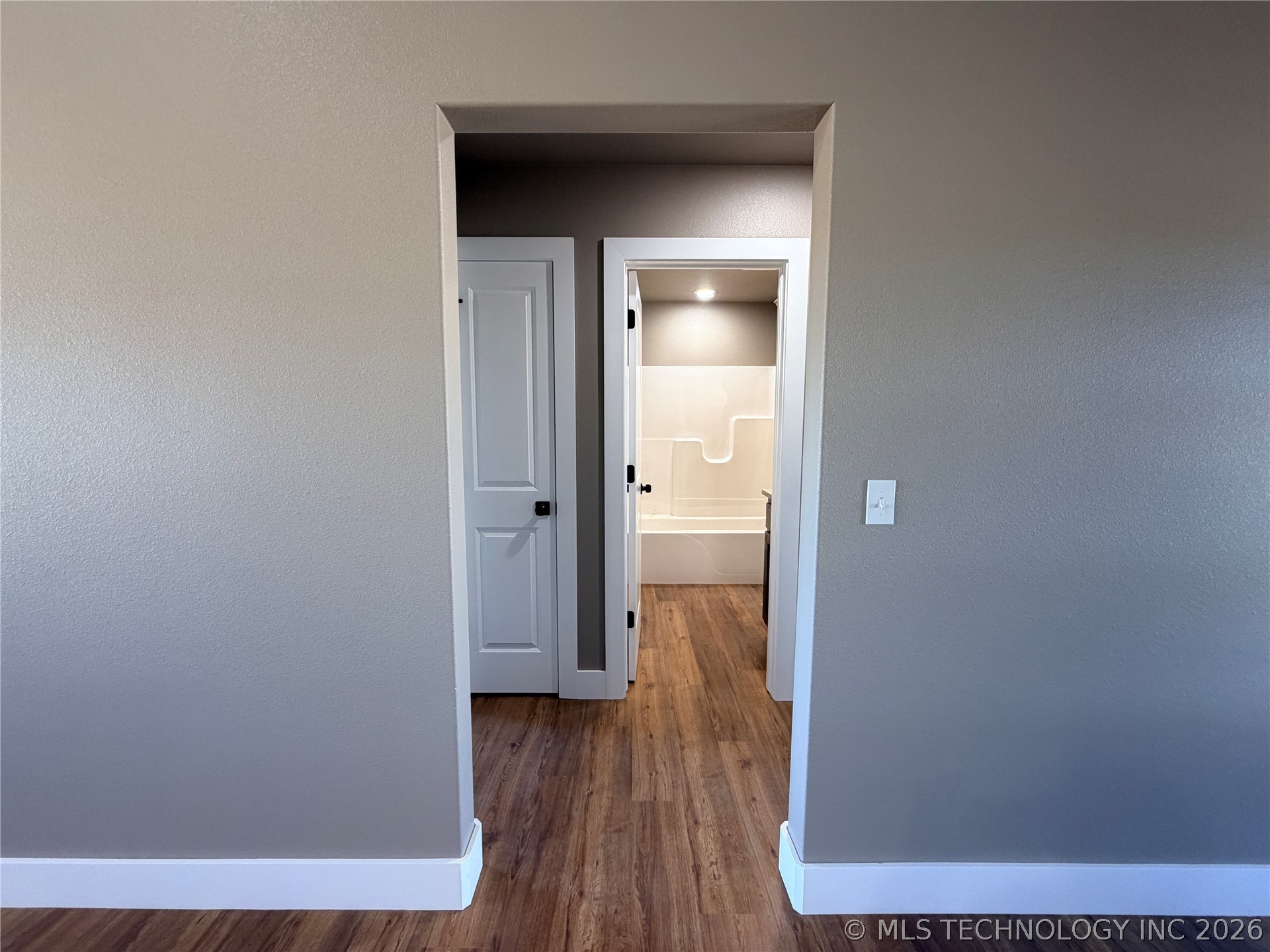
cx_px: 635
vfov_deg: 85.7
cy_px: 476
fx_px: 514
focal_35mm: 14
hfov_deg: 102.1
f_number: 2.2
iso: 200
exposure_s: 1/60
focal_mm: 2.22
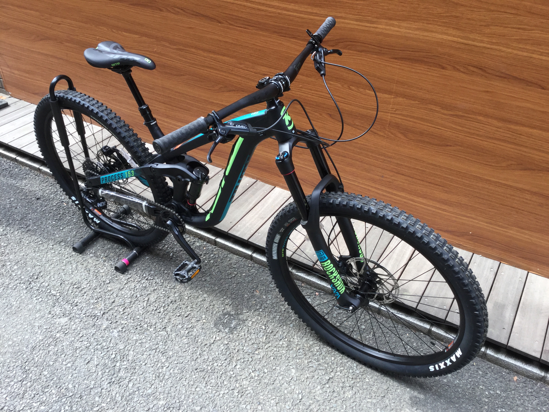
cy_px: 206
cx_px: 274
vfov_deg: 45.4
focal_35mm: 31
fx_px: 492
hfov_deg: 58.4
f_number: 2.4
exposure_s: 1/120
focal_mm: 3.3
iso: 40
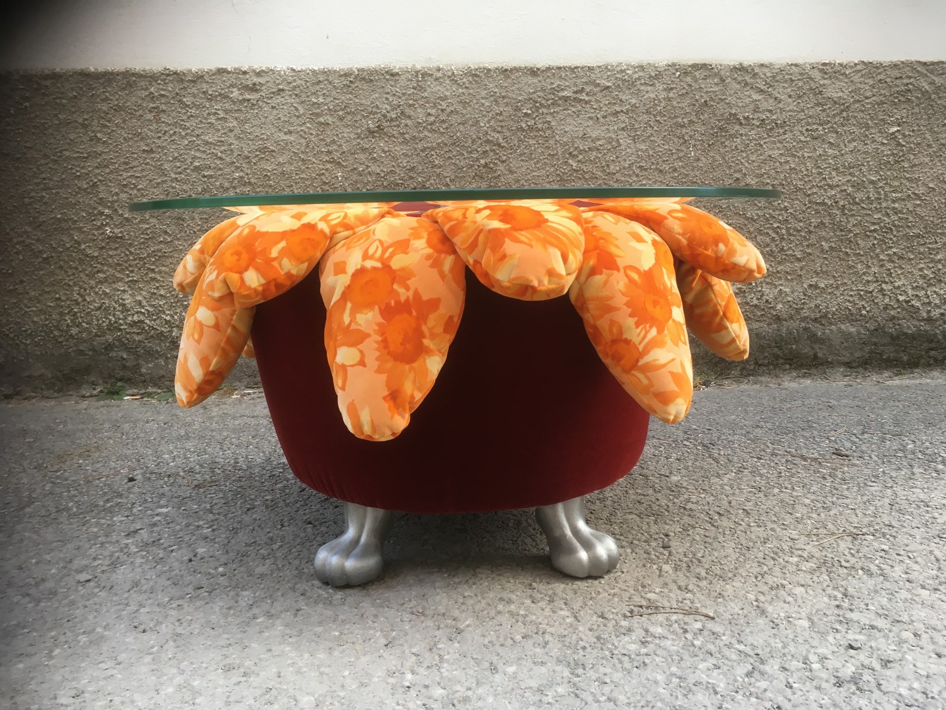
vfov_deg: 48.2
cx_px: 473
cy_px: 355
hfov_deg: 61.7
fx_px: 793
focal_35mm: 29
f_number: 2.2
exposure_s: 1/33
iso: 25
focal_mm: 4.15
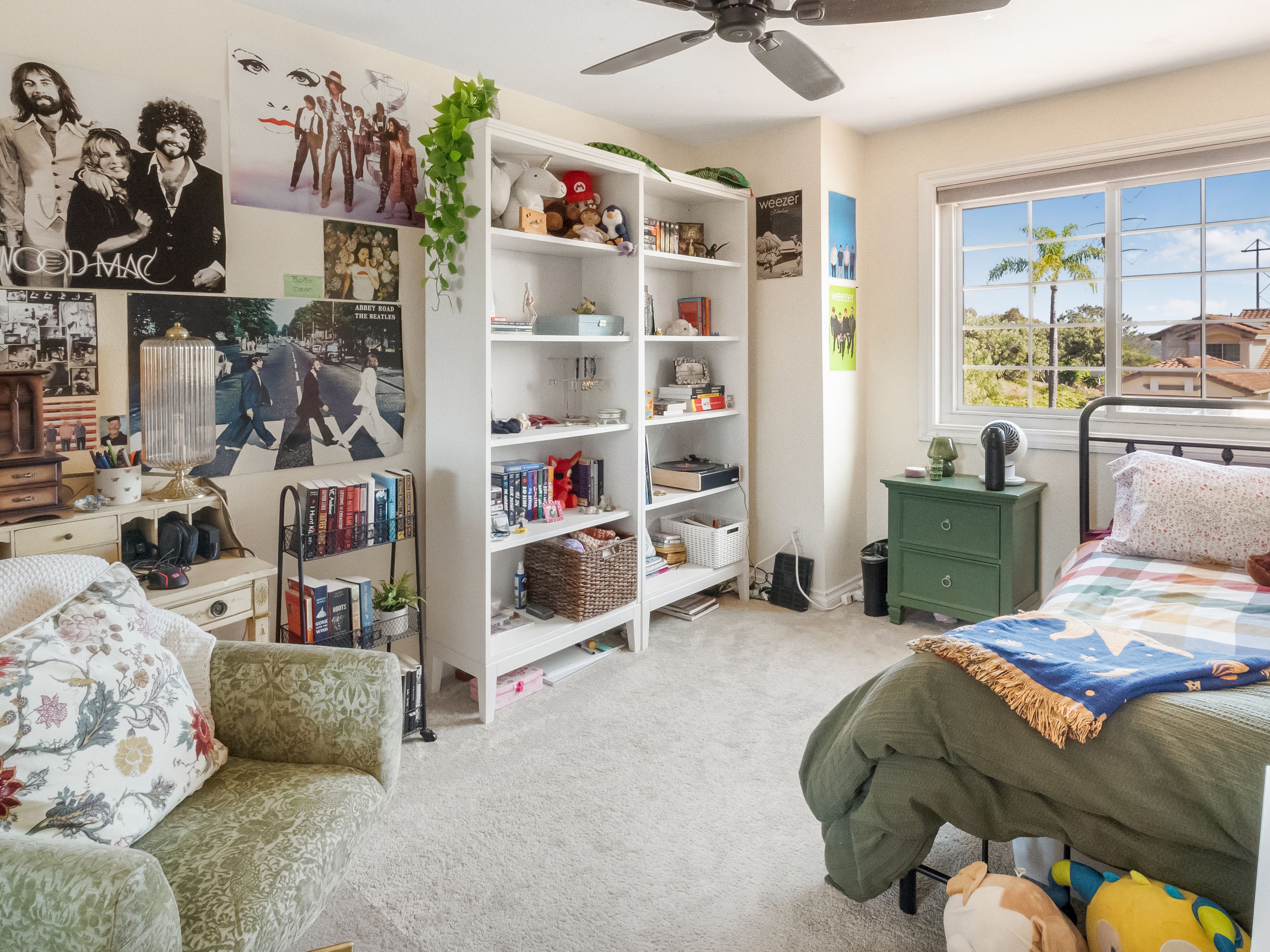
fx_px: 660
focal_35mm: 18
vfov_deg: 70.7
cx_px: 663
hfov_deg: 87.7
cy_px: 372
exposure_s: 1/60
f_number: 8
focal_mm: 7
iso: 3200
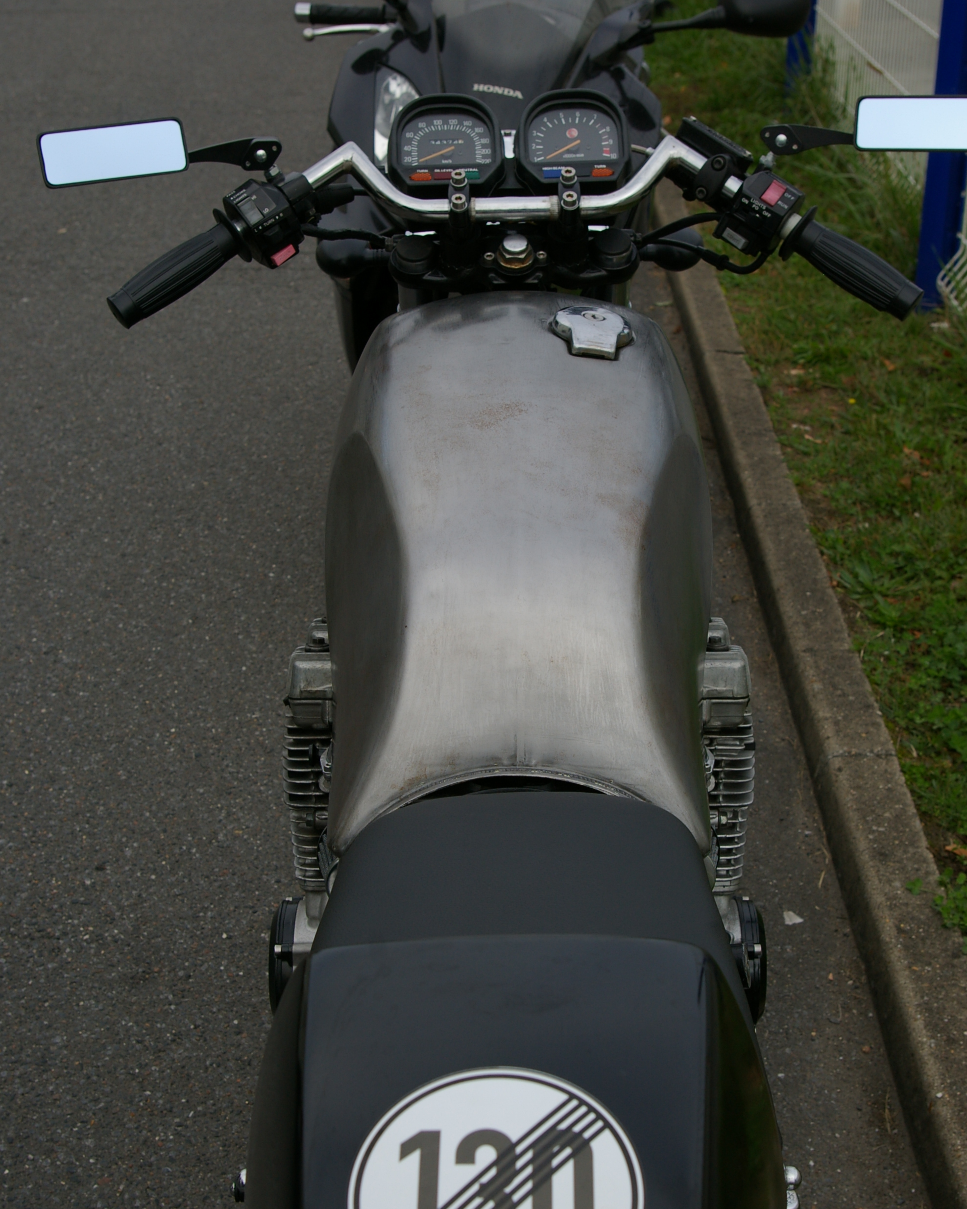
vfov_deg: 33.2
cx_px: 485
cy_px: 677
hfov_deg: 26.9
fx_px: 2024
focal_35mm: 57
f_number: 8
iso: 200
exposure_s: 1/250
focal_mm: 33
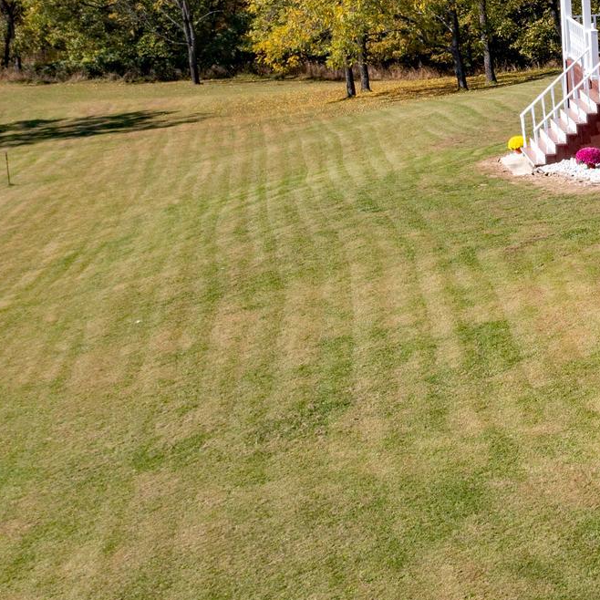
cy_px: 67
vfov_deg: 22.8
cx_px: 897
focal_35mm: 74
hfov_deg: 20.2
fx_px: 1451
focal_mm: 10.26
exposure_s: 1/240
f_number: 6.3
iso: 100
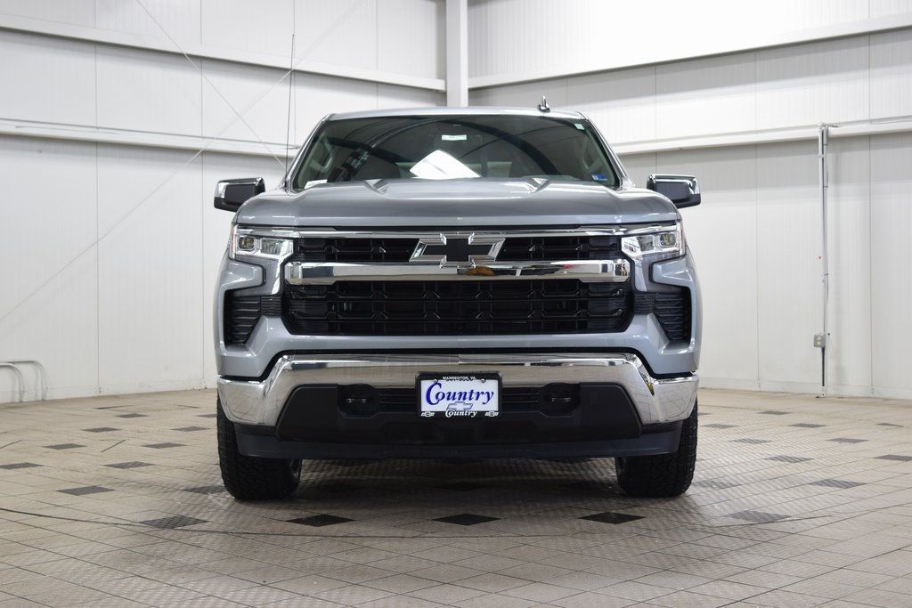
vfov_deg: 25.8
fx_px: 1330
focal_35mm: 52
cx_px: 456
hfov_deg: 37.8
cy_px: 304
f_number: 6.3
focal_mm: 35
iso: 450
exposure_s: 1/15
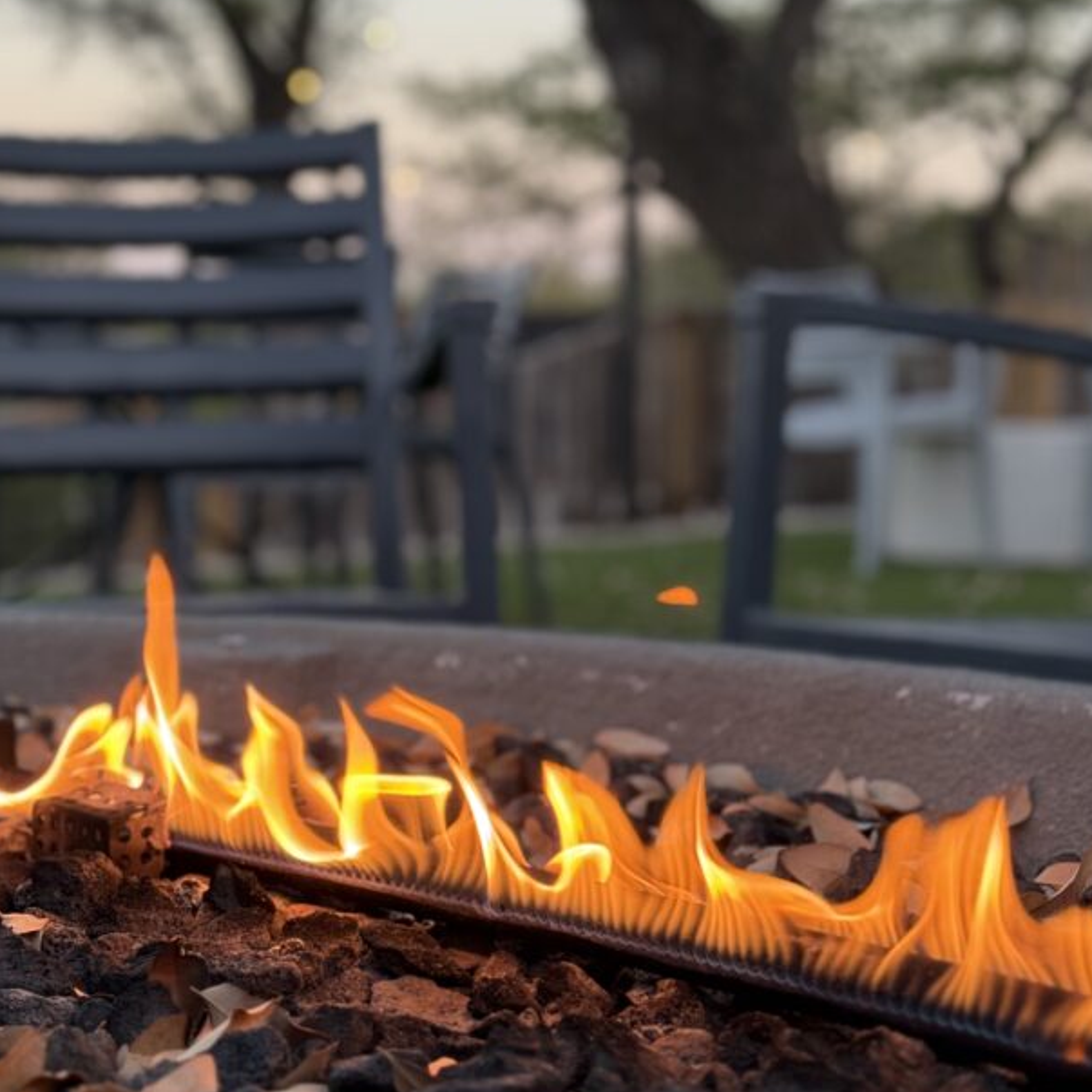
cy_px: 473
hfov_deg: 24.0
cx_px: 474
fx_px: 2570
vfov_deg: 24.0
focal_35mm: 72
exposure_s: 1/121
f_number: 1.78
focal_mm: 6.76
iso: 64
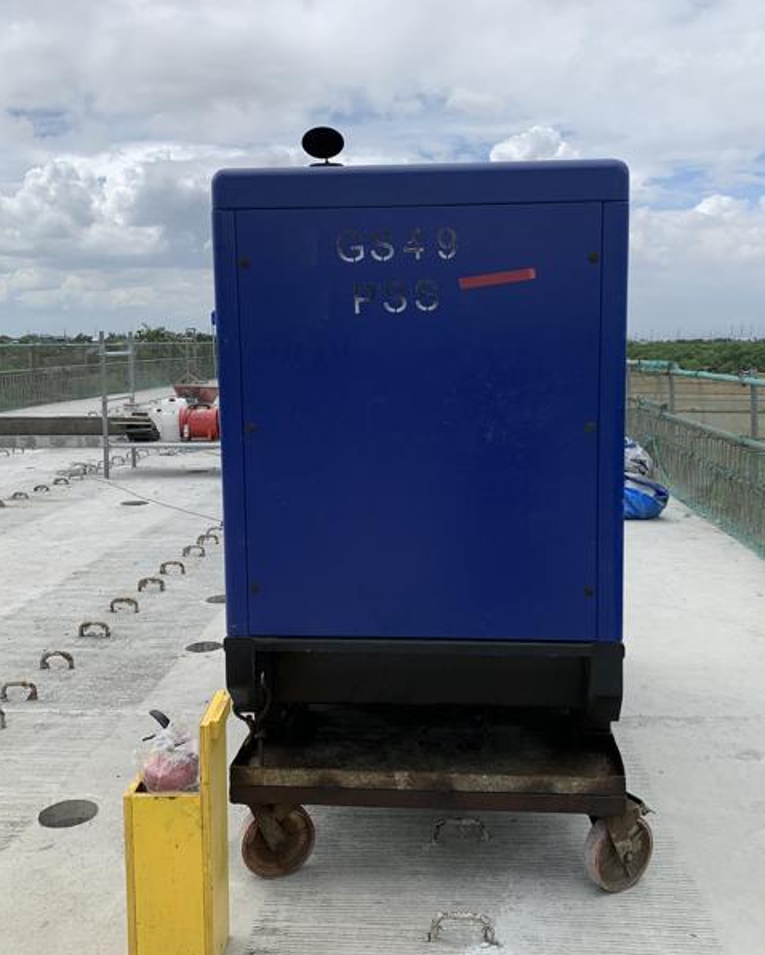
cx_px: 431
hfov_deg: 43.3
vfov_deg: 52.8
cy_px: 477
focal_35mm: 34
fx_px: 962
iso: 25
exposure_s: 1/3185
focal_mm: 4.25
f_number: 1.8
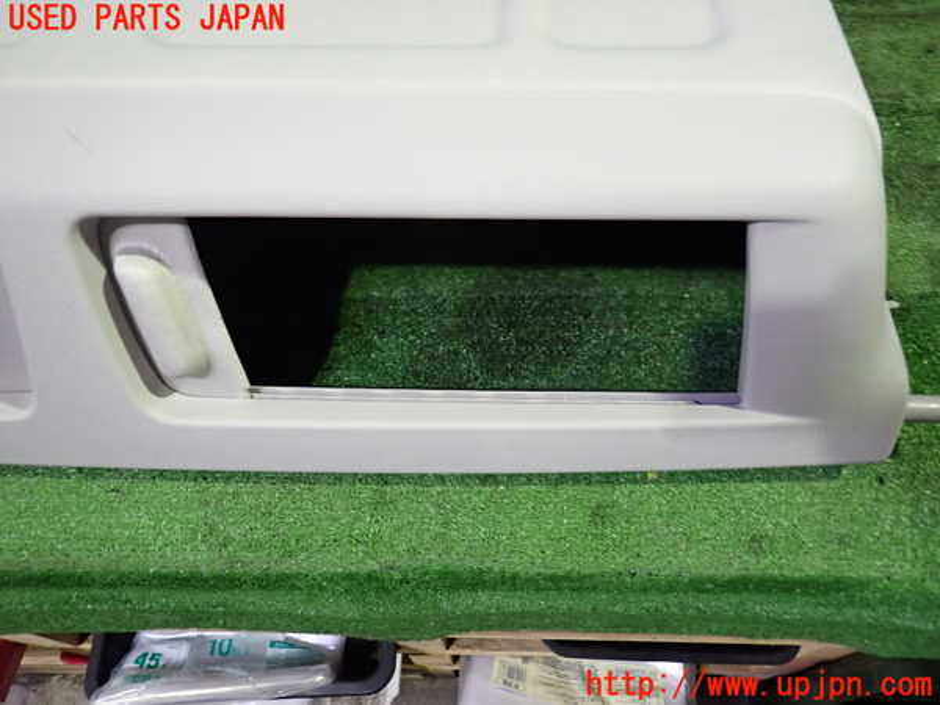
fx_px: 679
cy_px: 352
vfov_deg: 54.9
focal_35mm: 25
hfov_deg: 69.4
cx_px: 470
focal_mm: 4.5
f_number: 2
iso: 400
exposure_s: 1/30
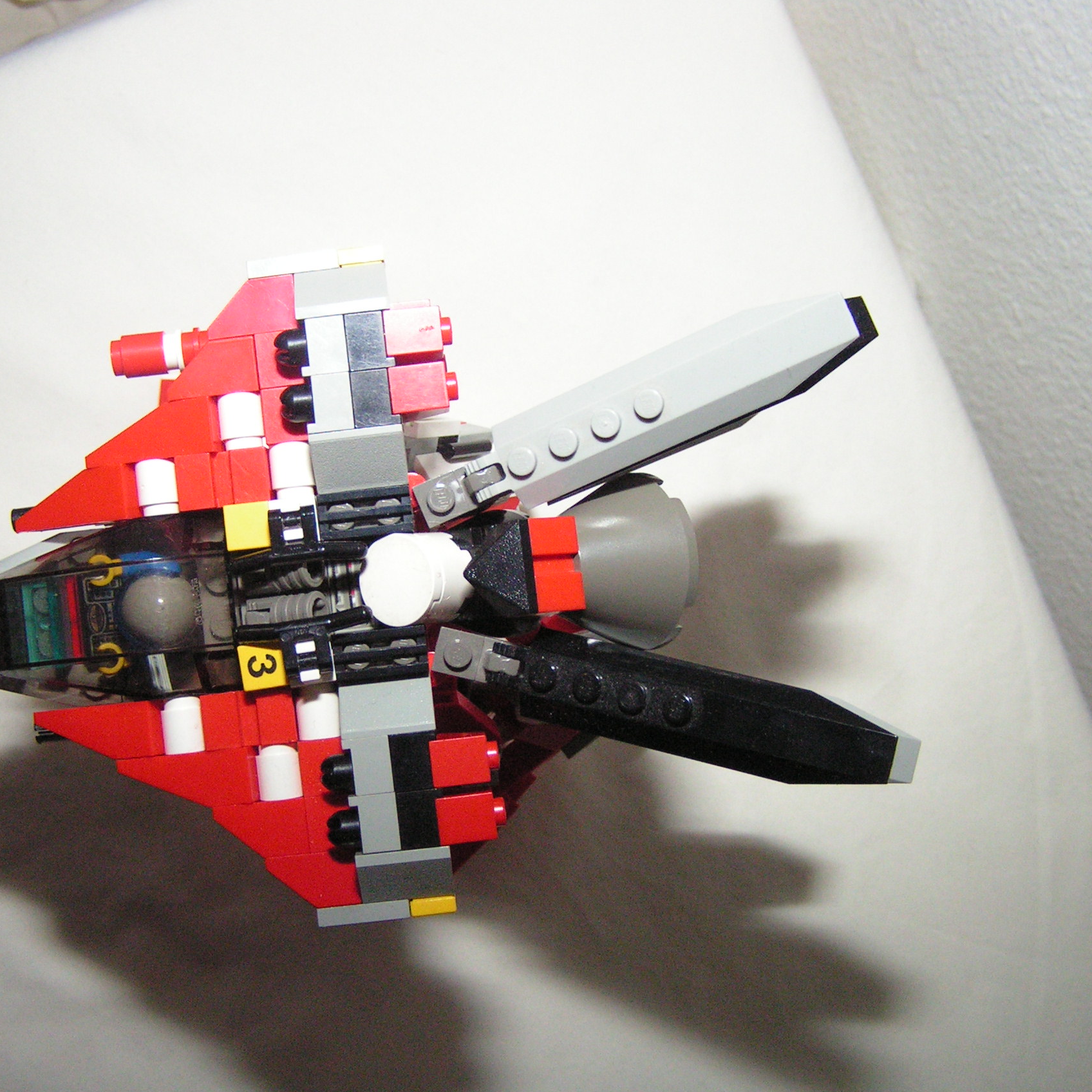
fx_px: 1606
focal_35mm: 45
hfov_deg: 37.6
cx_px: 543
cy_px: 547
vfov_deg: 37.6
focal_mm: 6.3
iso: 200
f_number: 2.8
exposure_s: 1/40
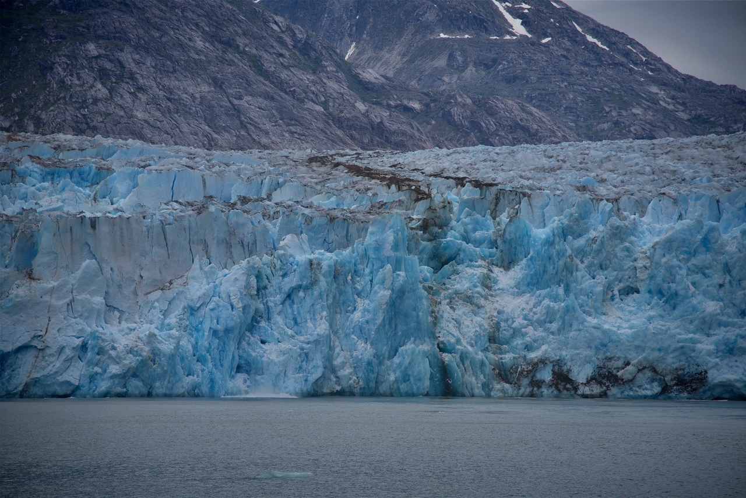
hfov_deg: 17.1
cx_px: 373
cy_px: 249
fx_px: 2487
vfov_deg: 11.4
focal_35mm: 120
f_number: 5
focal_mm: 120
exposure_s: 1/250
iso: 100
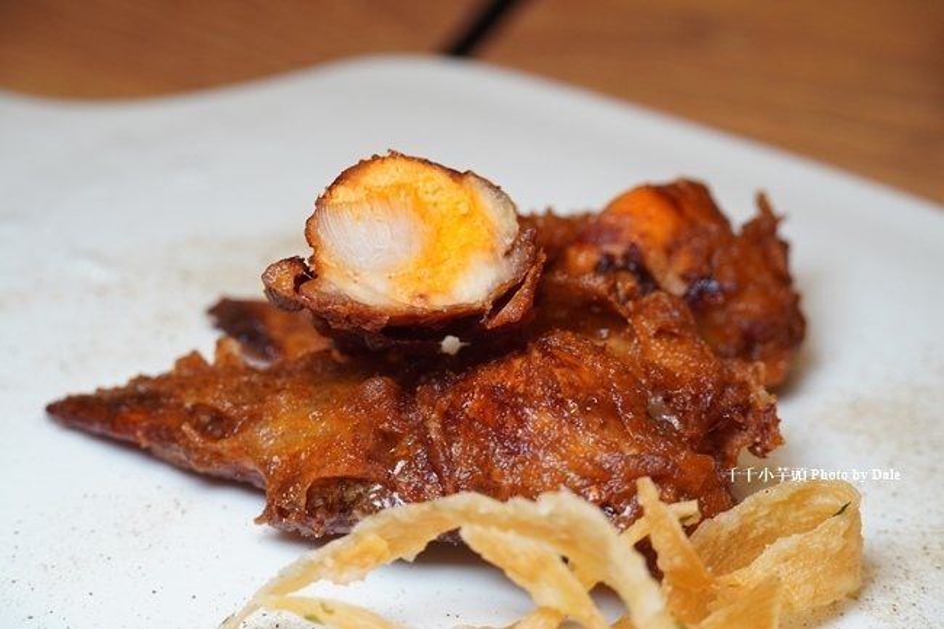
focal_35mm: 116
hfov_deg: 17.7
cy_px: 314
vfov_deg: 11.9
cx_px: 472
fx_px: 3028
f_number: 5.6
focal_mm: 77
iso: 800
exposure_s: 1/125
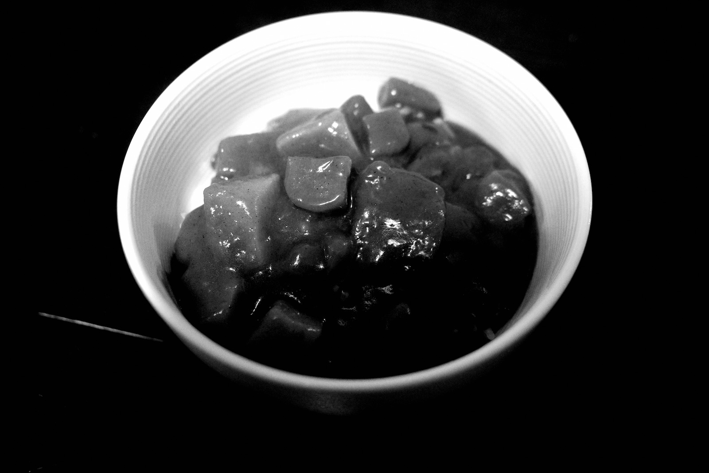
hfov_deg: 65.5
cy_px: 236
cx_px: 354
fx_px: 551
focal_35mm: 28
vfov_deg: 46.4
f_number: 2.8
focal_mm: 18.3
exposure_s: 1/80
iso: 2500
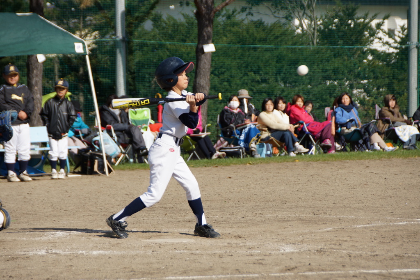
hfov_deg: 10.2
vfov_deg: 6.8
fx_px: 2362
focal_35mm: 202
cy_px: 140
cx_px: 210
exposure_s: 1/1600
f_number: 5.6
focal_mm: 135
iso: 250
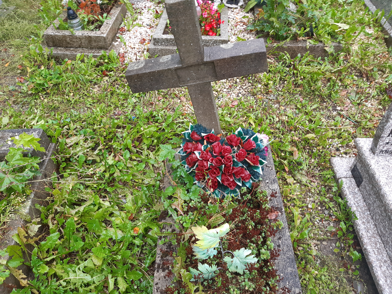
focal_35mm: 26
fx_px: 294
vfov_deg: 53.1
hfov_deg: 67.3
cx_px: 196
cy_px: 147
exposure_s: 1/50
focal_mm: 3.92
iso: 80
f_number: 1.7
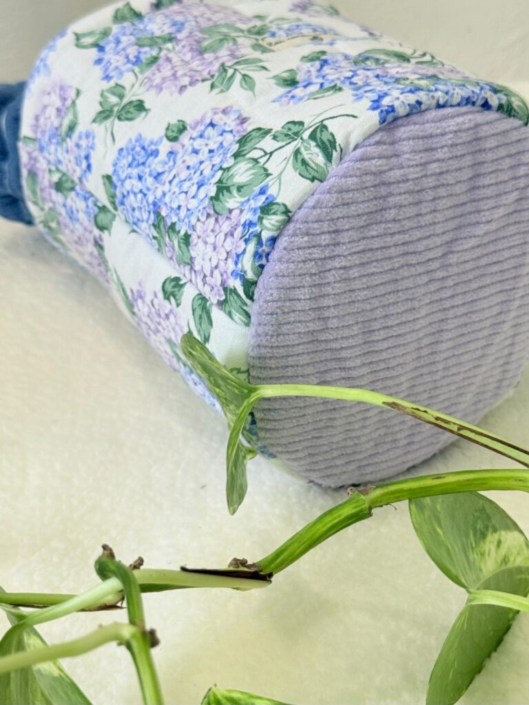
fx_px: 978
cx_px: 264
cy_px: 352
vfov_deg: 39.7
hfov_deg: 30.3
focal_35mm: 48
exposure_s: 1/62
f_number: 1.78
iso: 100
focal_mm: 6.76
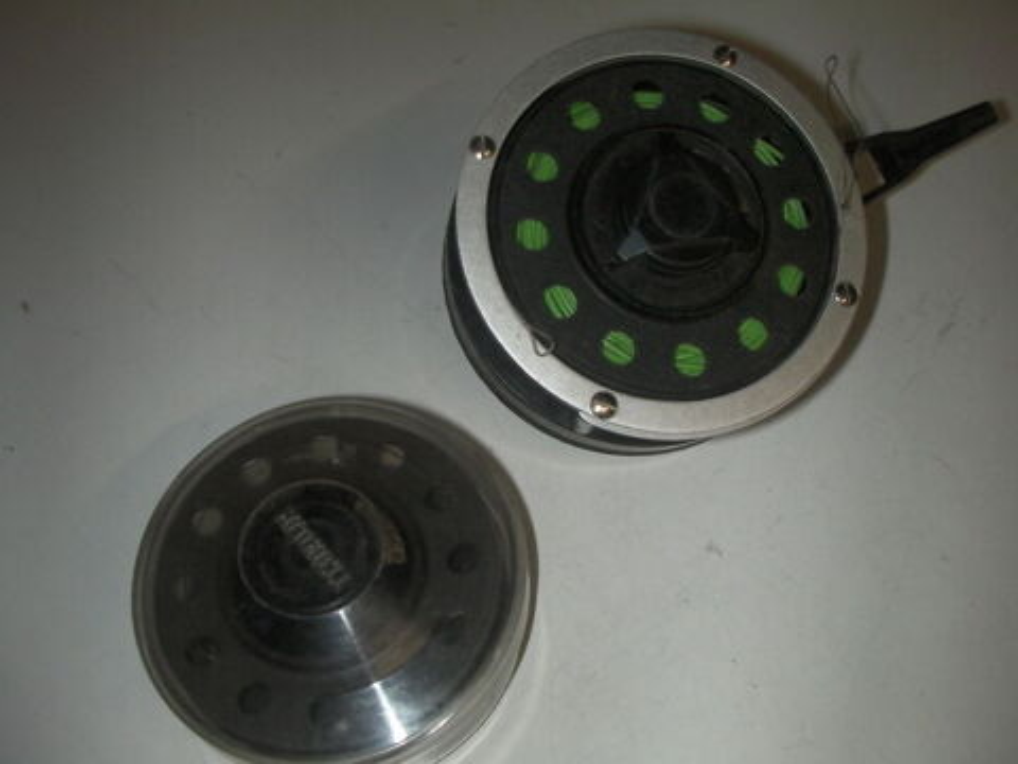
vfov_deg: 37.7
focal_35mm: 38
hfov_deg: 49.0
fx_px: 1118
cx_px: 509
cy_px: 382
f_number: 5.6
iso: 200
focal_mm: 6.3
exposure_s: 1/30
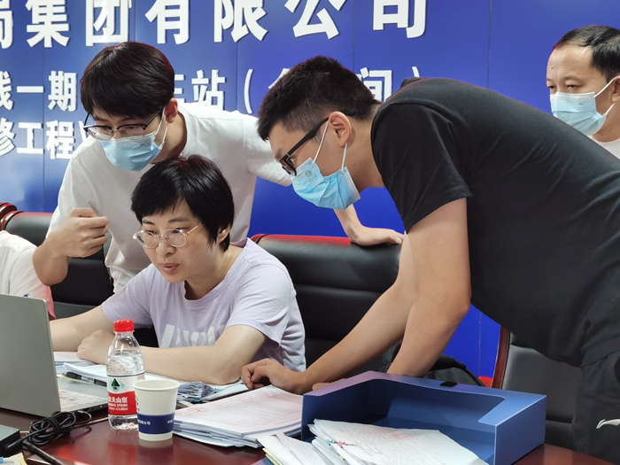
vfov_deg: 22.3
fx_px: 1182
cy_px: 232
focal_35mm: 66
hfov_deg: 29.4
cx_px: 310
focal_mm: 5.56
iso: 160
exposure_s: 1/60
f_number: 1.6
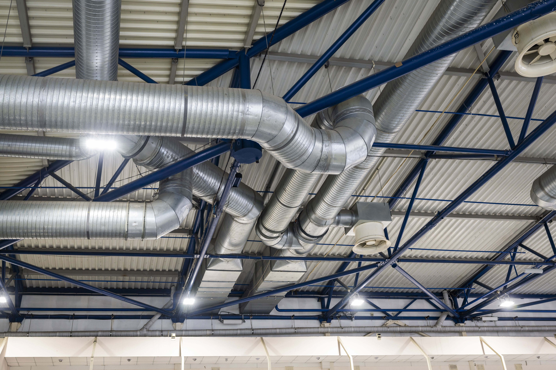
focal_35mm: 35
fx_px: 540
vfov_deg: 37.8
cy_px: 185
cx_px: 278
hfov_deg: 54.5
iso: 400
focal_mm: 35
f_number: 3.5
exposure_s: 1/30
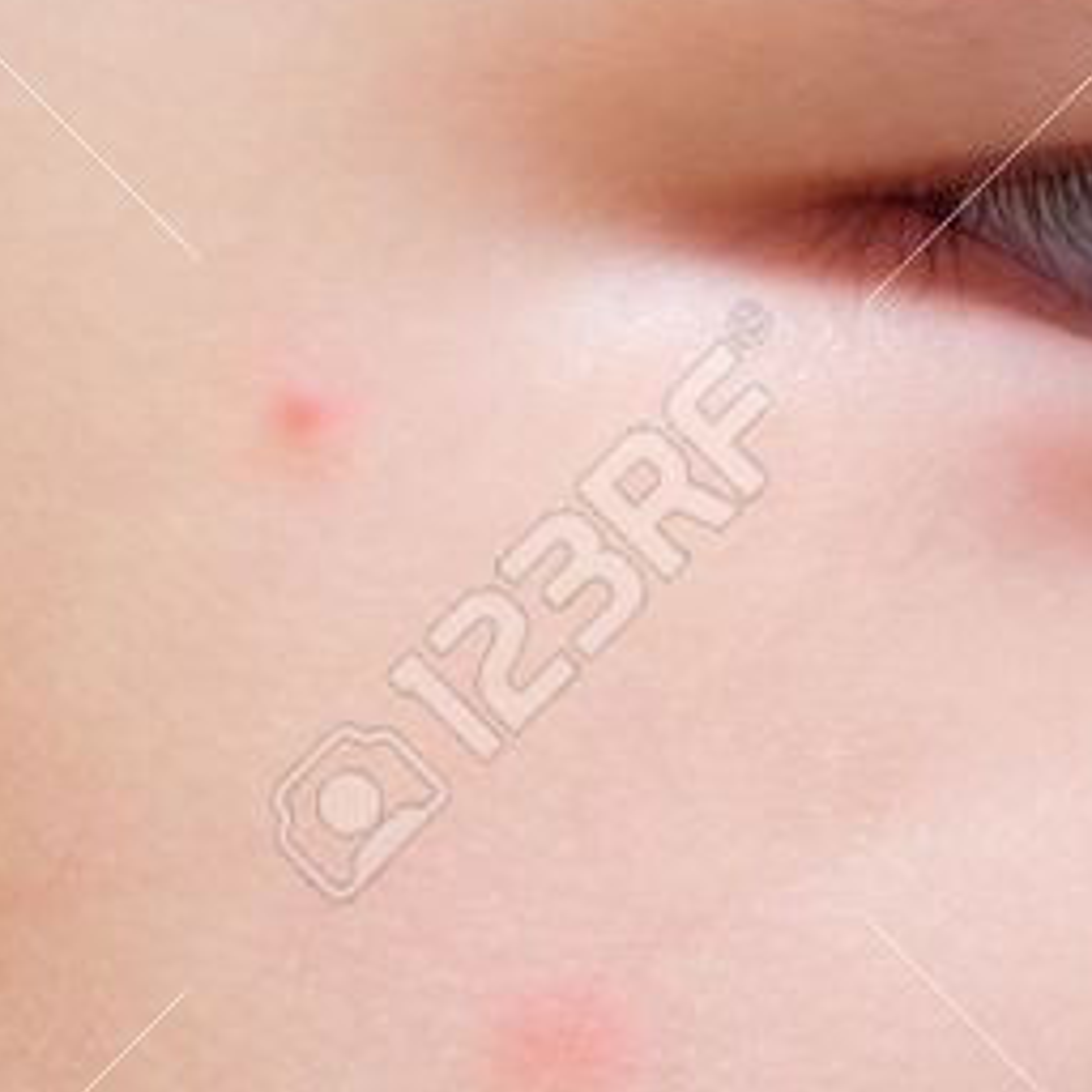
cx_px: 1318
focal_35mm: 388
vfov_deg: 4.5
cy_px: 452
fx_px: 13848
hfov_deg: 4.5
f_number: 5.6
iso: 200
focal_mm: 60
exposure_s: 1/160
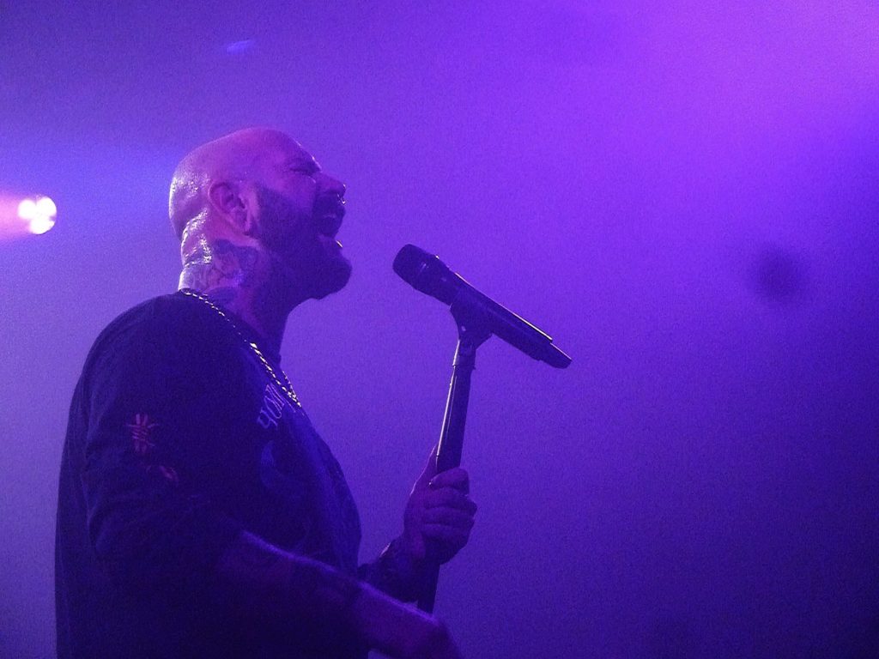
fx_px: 3022
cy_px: 330
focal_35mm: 119
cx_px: 440
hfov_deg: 16.6
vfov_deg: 12.5
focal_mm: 19.5
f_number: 4.4
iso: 1600
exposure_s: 1/250
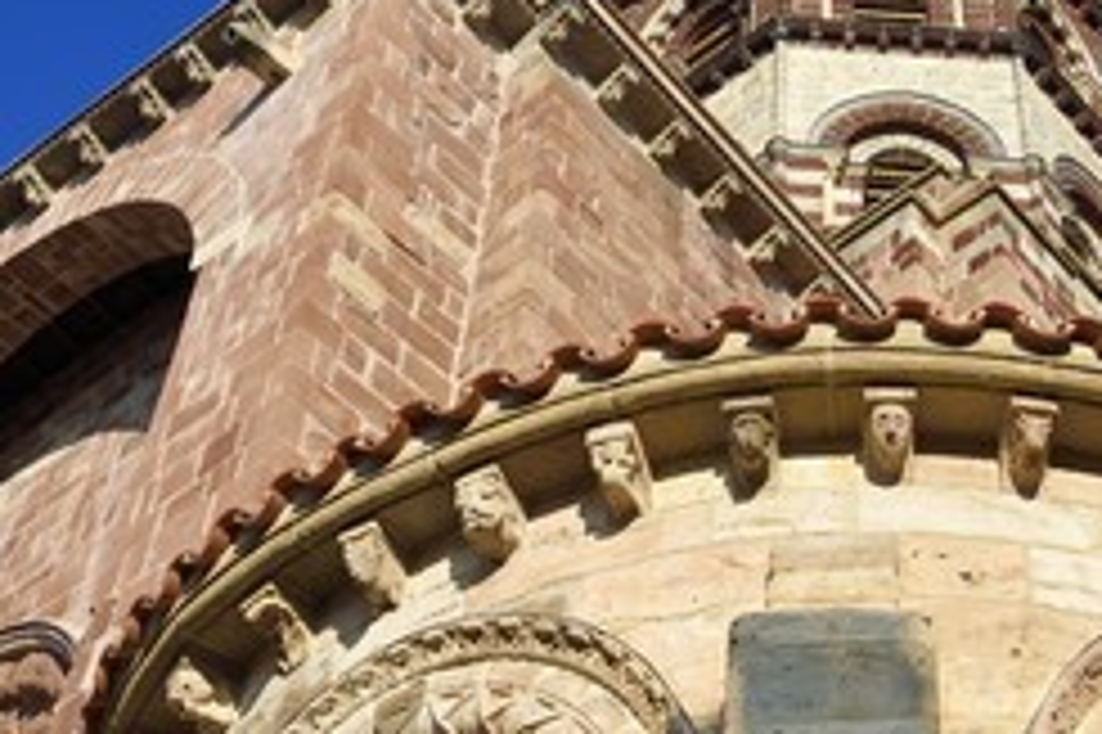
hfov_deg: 25.5
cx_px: 765
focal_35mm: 79
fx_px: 2417
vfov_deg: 17.2
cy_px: 311
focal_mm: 46
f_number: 13
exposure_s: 1/250
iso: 200
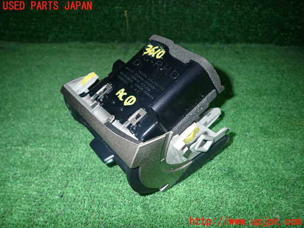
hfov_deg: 69.4
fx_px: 220
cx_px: 152
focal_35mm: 25
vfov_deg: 54.9
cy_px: 114
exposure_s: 1/30
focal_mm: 4.5
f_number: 5.6
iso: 320
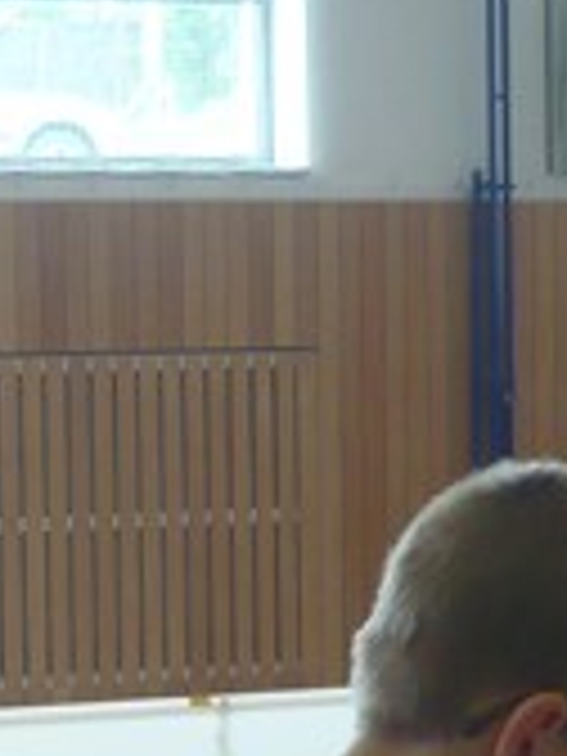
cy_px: 904
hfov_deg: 8.4
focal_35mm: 174
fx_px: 3800
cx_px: -140
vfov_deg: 11.2
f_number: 3.2
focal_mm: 7.5
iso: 200
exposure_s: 1/60
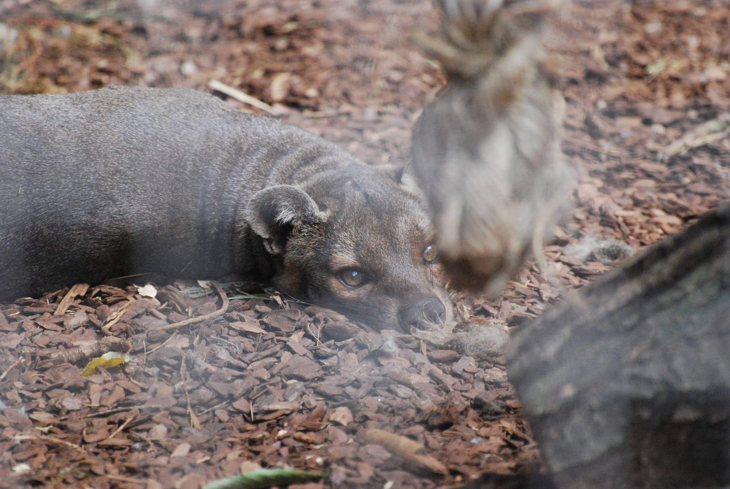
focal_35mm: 405
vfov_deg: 3.4
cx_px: 365
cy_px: 244
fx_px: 8222
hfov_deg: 5.1
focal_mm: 270
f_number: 5.6
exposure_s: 1/500
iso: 1600
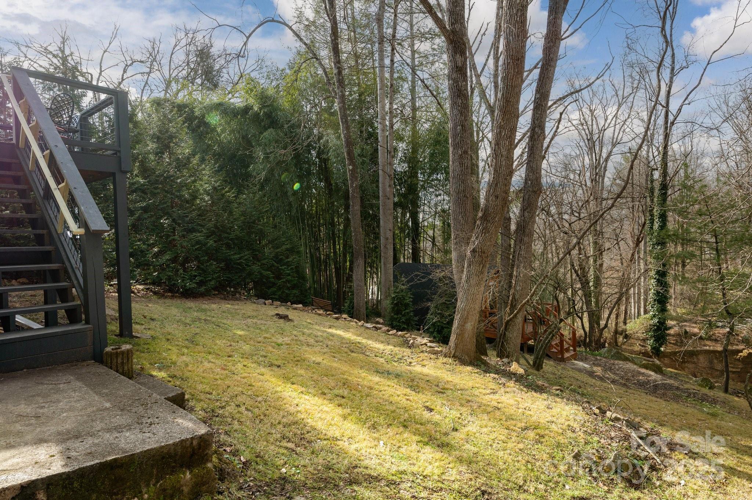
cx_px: 376
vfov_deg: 60.6
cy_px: 250
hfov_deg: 82.6
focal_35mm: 20
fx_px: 428
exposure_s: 1/320
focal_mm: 20.5
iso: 800
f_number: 8
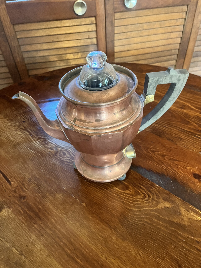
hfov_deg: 53.1
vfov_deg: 67.3
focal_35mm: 26
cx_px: 100
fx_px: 201
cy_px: 134
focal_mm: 5.1
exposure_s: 1/30
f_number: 1.6
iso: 640
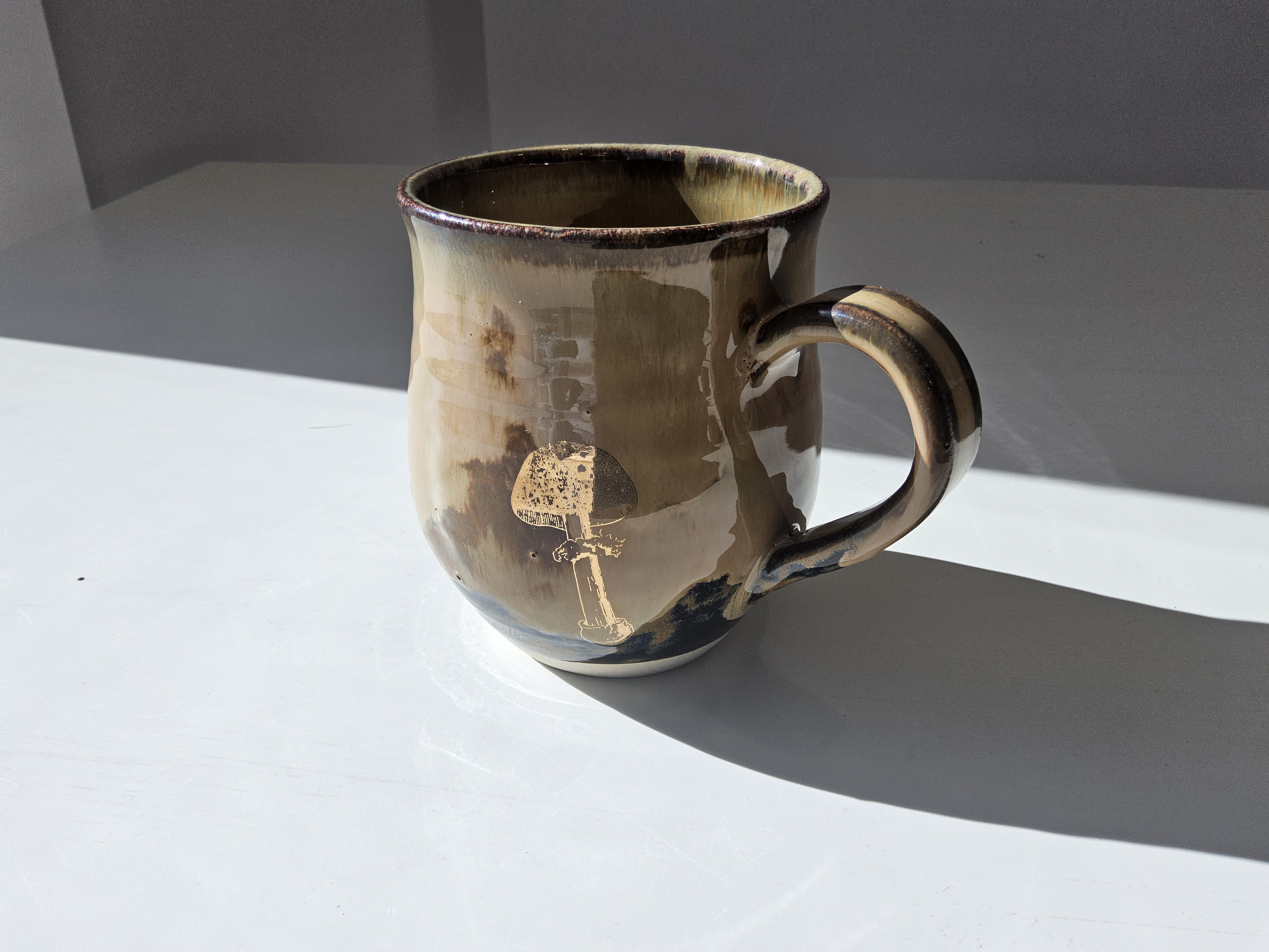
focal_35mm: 23
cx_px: 634
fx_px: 843
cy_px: 476
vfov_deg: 58.9
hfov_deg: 73.9
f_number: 2
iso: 32
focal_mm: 3.08
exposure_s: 1/120
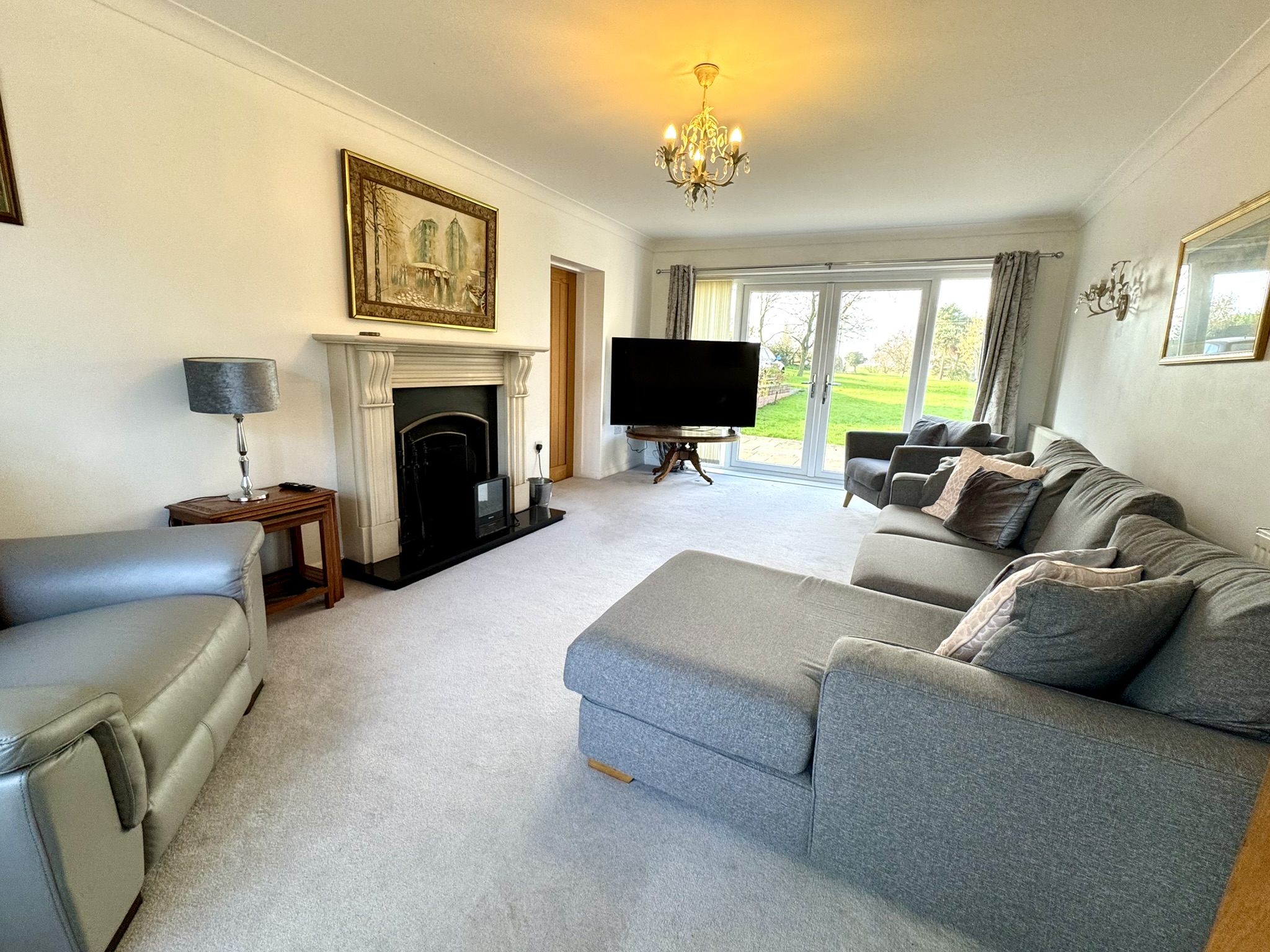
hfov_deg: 102.1
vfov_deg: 85.7
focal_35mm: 14
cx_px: 635
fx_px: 514
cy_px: 476
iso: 160
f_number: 2.2
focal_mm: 2.22
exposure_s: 1/100
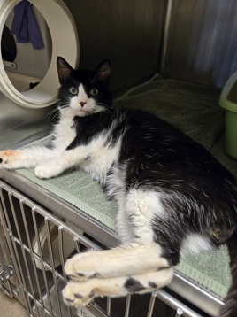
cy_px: 158
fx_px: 247
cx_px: 112
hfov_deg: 51.3
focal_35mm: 27
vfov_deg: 65.4
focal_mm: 5.4
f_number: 1.8
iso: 400
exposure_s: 1/120
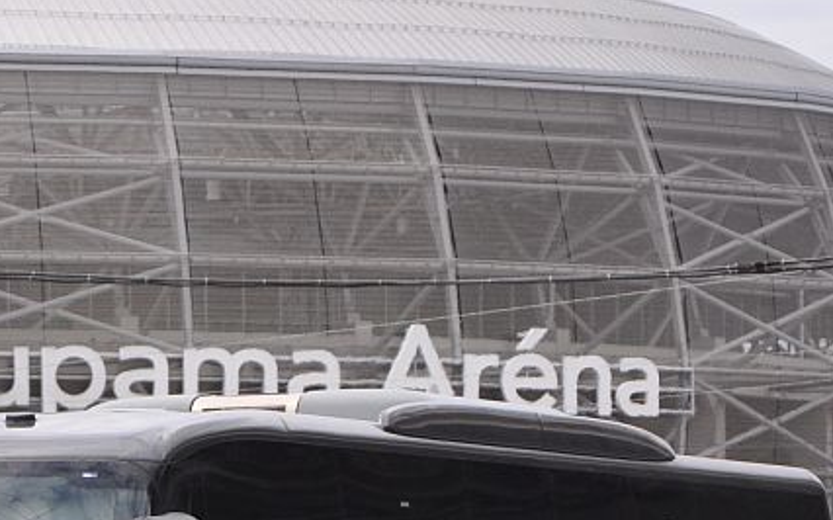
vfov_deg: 3.8
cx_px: 194
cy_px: 657
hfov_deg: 6.1
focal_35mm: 346
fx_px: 7853
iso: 400
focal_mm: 90
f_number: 5.6
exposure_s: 1/1250
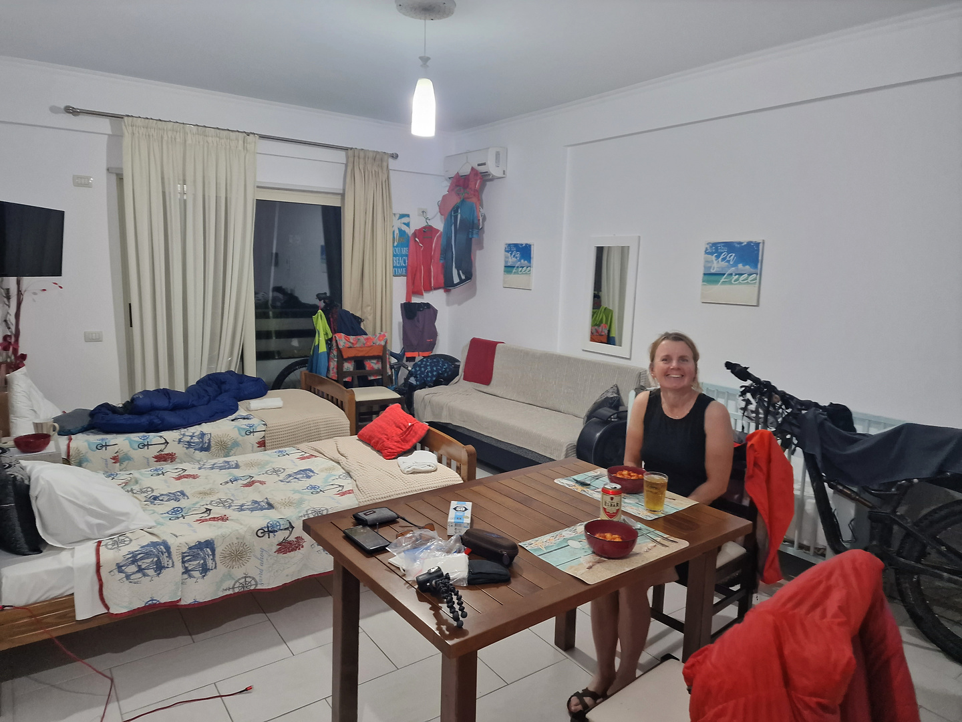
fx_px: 639
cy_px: 361
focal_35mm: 23
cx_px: 481
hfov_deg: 73.9
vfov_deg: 58.9
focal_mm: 6.4
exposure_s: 1/50
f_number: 1.8
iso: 640
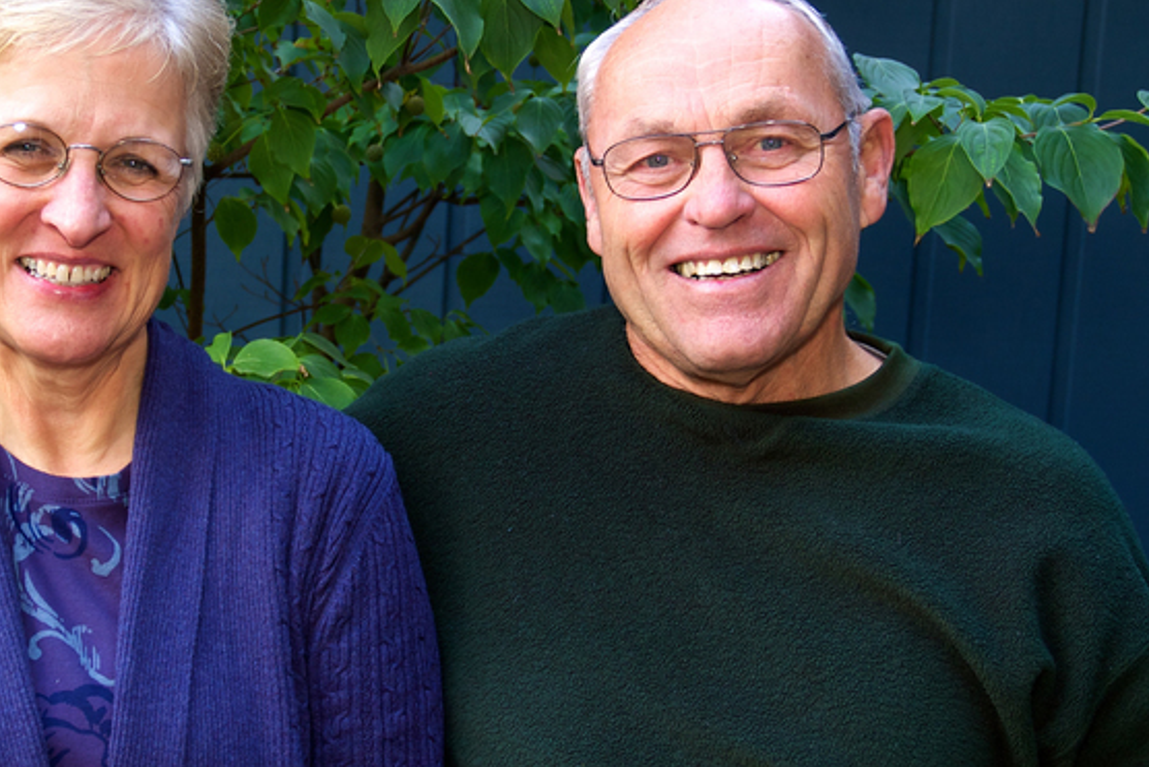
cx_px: 420
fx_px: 2203
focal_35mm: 69
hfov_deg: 29.1
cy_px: 391
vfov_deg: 19.7
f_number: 5
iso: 200
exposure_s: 1/60
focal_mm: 32
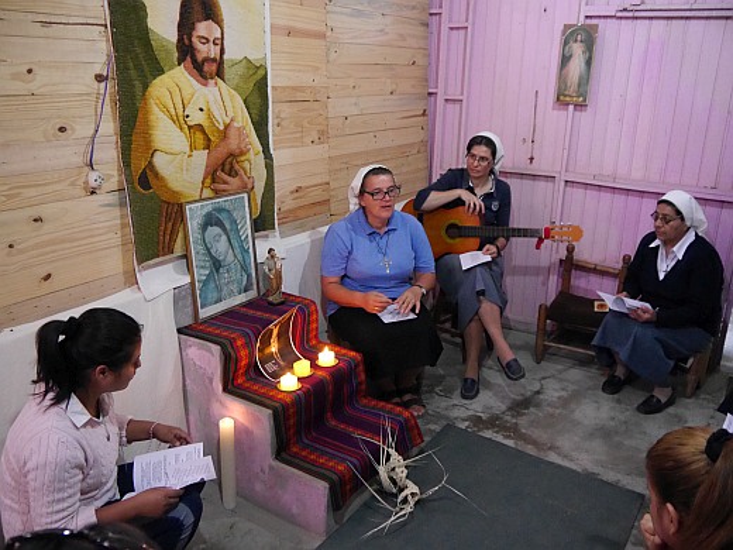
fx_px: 635
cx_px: 366
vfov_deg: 46.8
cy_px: 275
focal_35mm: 30
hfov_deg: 60.0
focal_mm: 15
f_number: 3.6
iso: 3200
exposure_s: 1/40
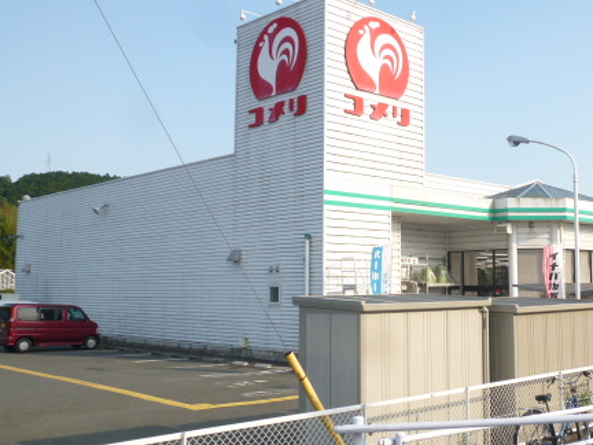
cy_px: 206
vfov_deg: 33.6
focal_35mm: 43
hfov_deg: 42.8
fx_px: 737
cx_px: 430
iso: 100
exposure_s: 1/500
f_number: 4
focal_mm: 5.1
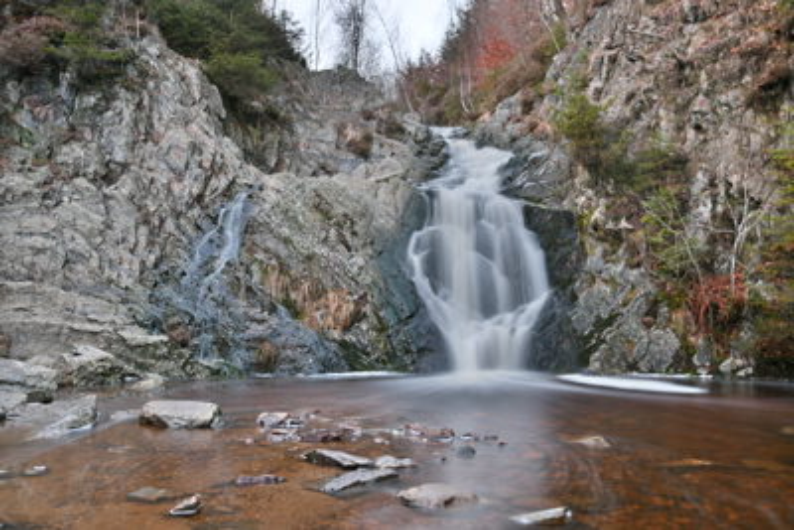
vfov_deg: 40.0
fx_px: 728
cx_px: 397
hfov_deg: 57.2
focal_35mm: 33
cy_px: 265
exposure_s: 8
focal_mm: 22
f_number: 3.5
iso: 100
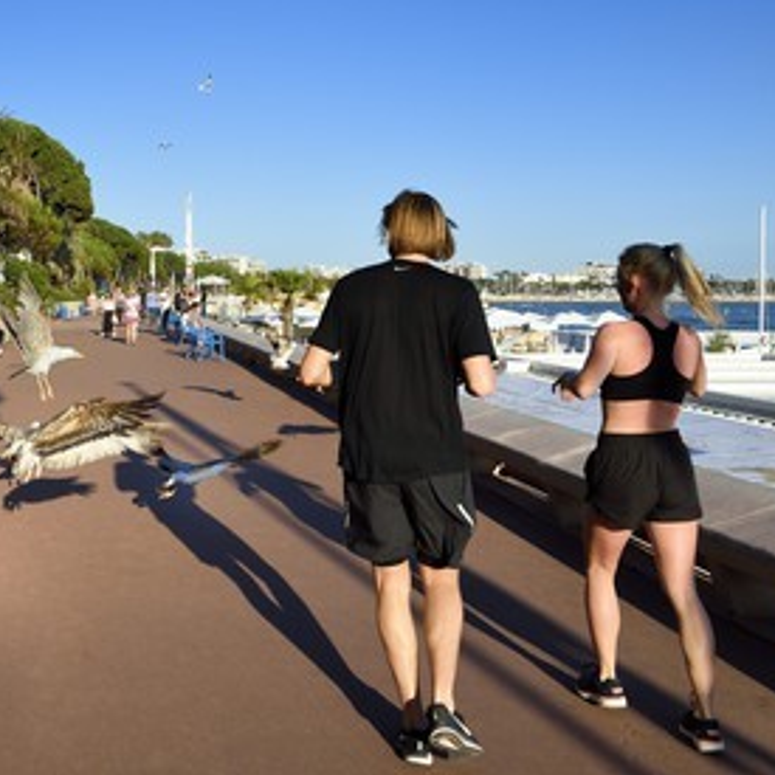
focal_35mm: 39
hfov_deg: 42.3
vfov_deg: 42.8
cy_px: 383
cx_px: 265
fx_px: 988
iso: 200
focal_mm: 30
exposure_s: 1/400
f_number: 10
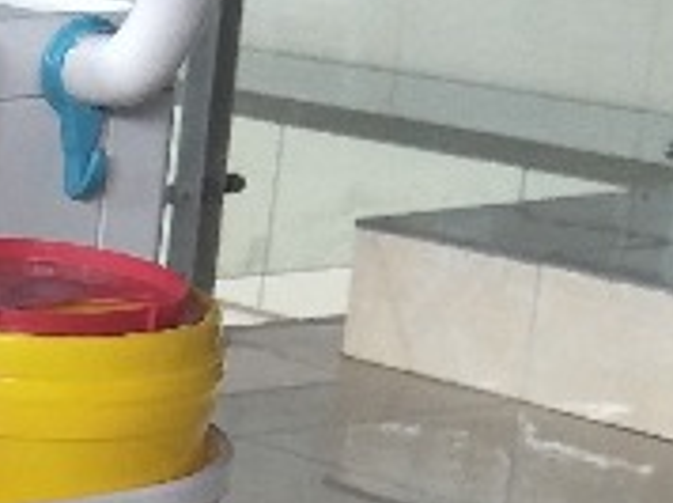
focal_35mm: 135
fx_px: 2621
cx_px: -718
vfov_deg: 10.3
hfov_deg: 12.6
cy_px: 904
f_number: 1.7
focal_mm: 4.1
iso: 139
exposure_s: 1/50
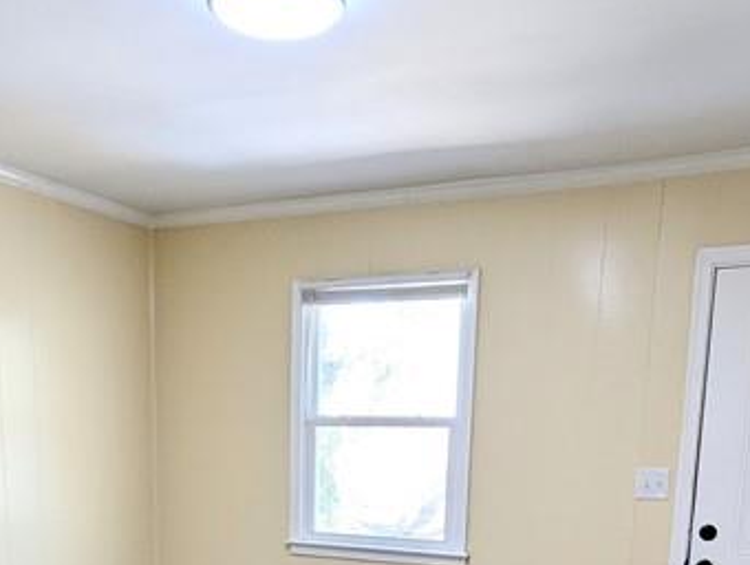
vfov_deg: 31.9
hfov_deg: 47.6
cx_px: 312
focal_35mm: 39
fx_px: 846
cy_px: 647
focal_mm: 1.95
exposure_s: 1/40
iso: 53
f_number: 2.2
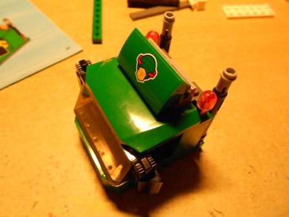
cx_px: 144
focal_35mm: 26
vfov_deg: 53.1
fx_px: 217
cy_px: 108
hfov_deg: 67.3
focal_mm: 4.6
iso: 250
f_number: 3.2
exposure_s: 1/30
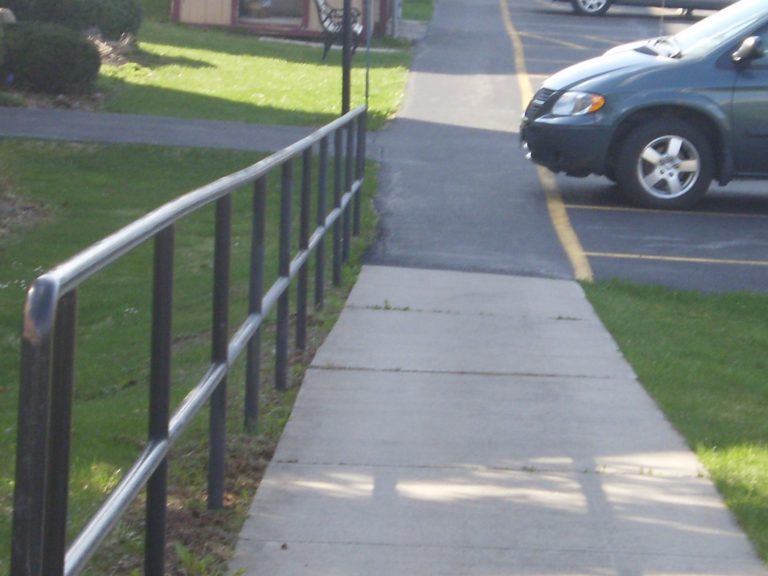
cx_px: 377
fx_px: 2996
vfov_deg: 11.0
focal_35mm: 135
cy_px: 265
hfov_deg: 14.6
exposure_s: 1/250
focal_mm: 11.3
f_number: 4.4
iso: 125
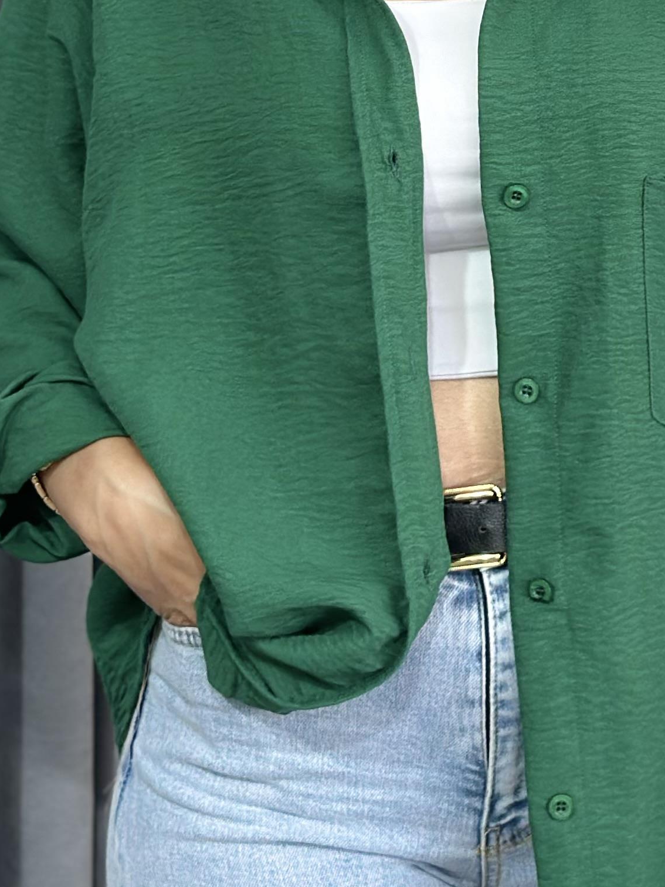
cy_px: 55
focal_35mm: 128
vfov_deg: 15.2
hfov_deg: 11.5
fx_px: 3279
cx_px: 538
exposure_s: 1/100
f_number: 1.78
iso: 80
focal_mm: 6.86
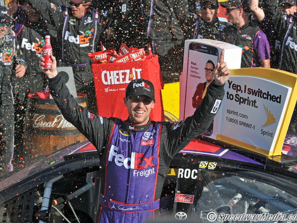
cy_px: 112
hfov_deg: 15.0
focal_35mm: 131
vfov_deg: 11.3
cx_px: 141
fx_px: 1124
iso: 200
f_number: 4
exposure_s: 1/1250
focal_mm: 80
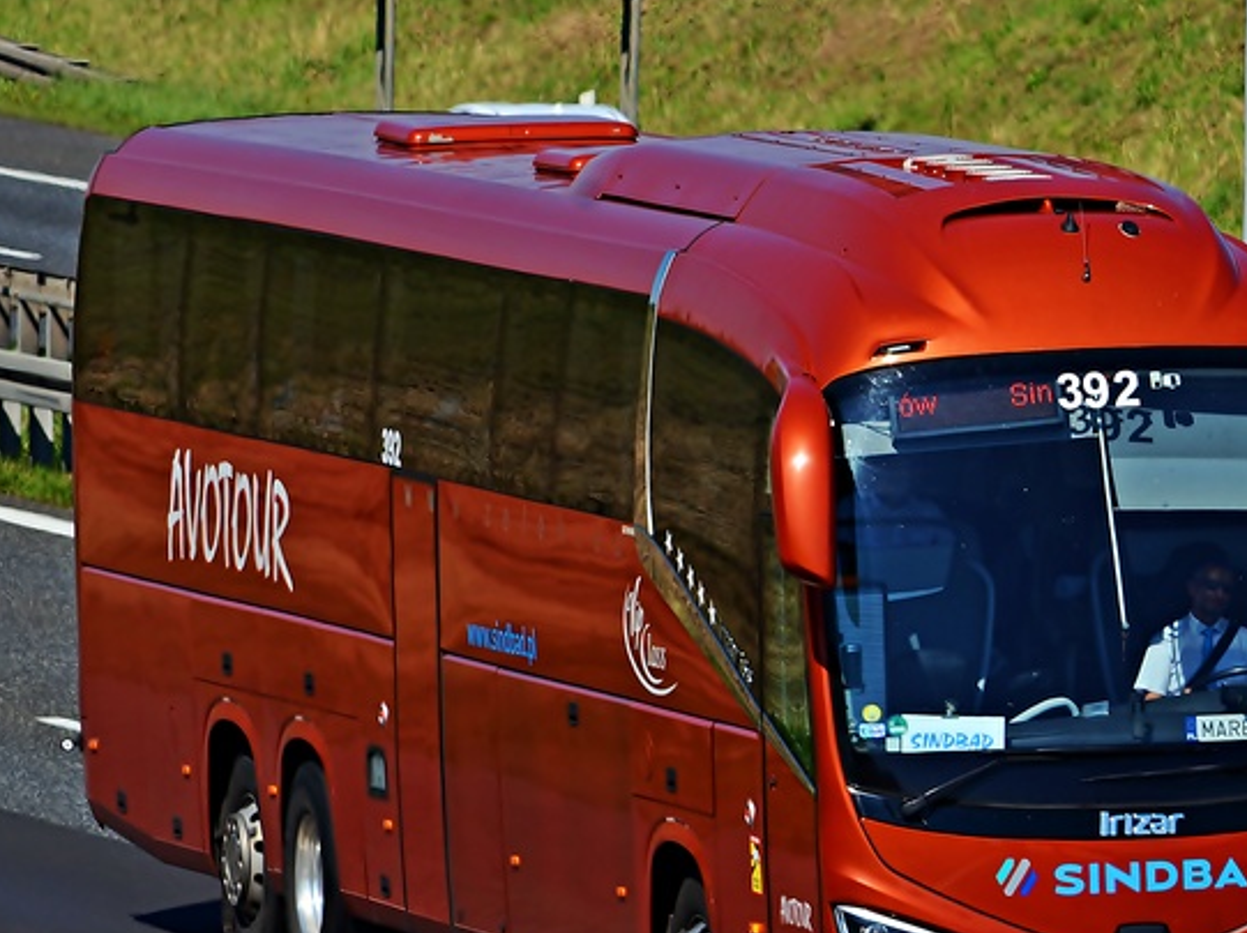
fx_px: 23004
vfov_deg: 2.3
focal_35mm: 639
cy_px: 567
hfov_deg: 3.1
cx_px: 791
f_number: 8
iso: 200
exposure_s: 1/1000
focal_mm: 300
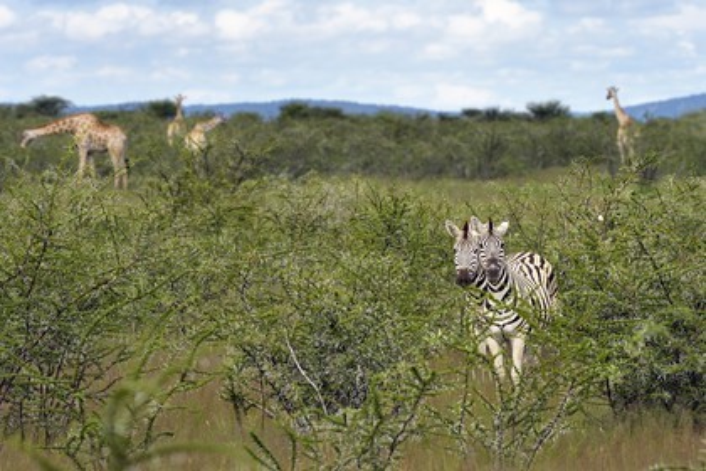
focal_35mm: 280
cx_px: 353
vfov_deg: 4.9
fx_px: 5491
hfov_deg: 7.4
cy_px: 236
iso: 400
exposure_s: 1/800
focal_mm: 280
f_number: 8
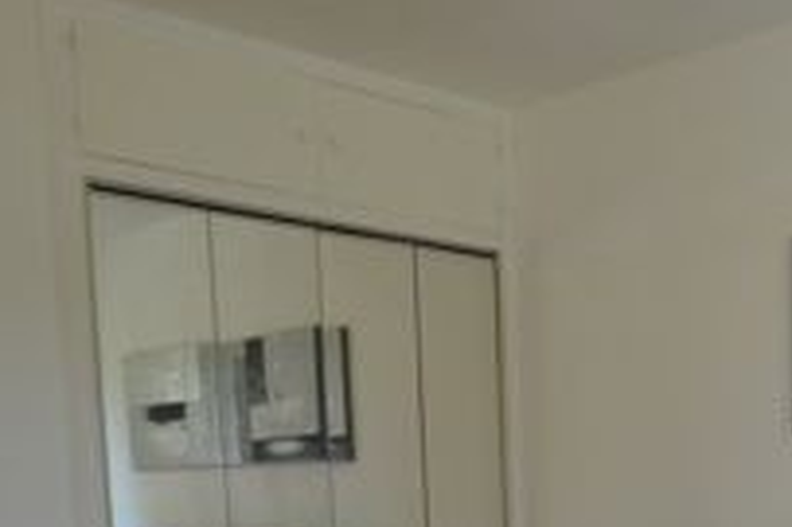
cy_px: 652
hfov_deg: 34.5
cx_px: 806
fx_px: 1143
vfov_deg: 23.5
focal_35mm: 52
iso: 560
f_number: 3.5
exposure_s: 1/60
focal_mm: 10
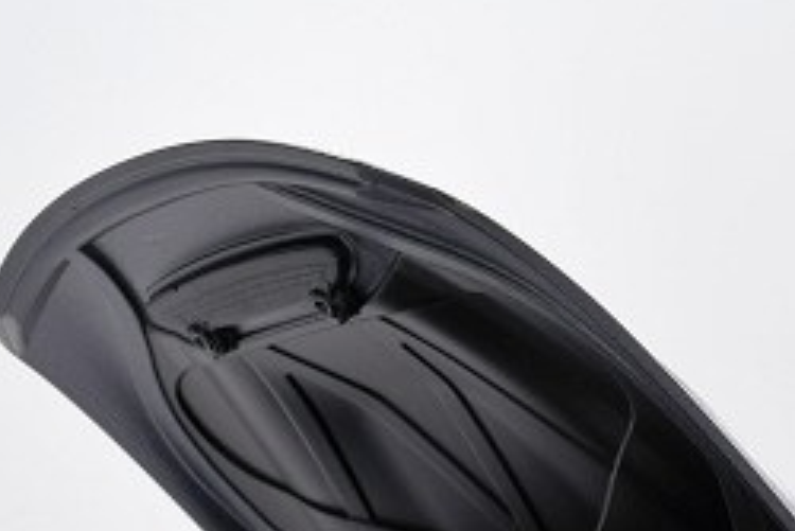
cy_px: 825
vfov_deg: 11.4
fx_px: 2541
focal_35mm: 115
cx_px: 814
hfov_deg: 17.3
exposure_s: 1/2
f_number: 20
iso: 100
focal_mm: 24
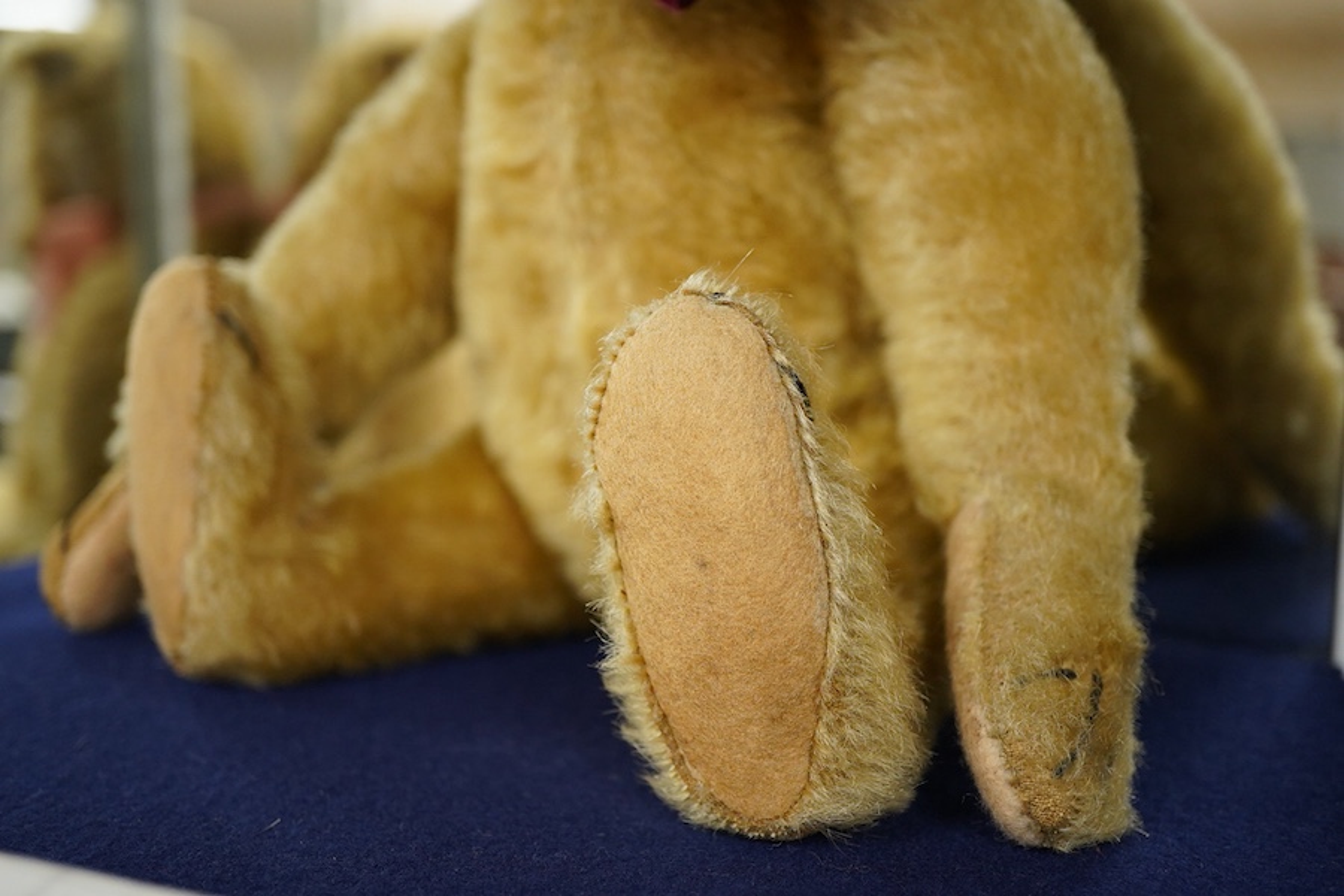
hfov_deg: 43.6
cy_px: 448
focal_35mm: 45
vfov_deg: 29.9
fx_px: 1680
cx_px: 672
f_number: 5
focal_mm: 30
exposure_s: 1/125
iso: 1250
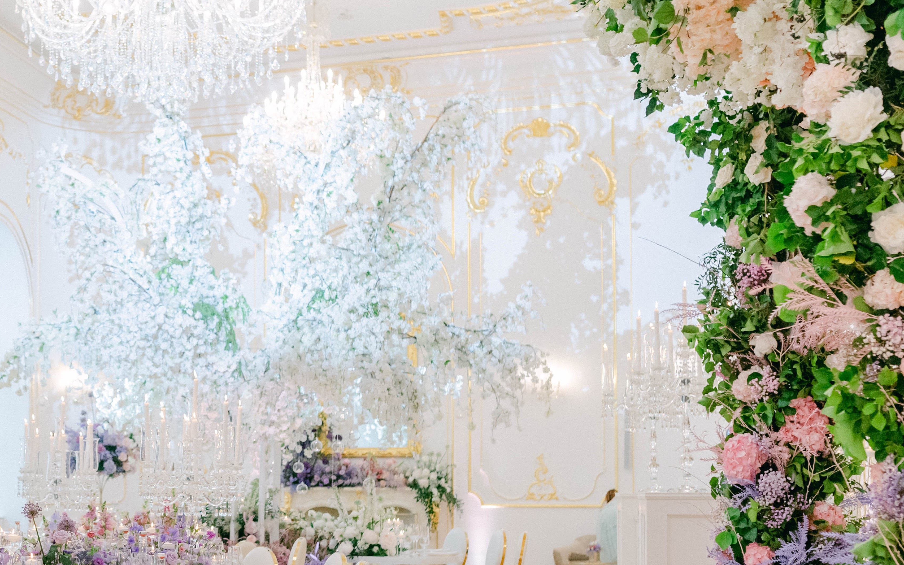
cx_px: 107
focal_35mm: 63
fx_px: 1552
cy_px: 343
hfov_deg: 31.1
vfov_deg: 20.6
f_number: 2.8
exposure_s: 1/400
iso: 1000
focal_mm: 35
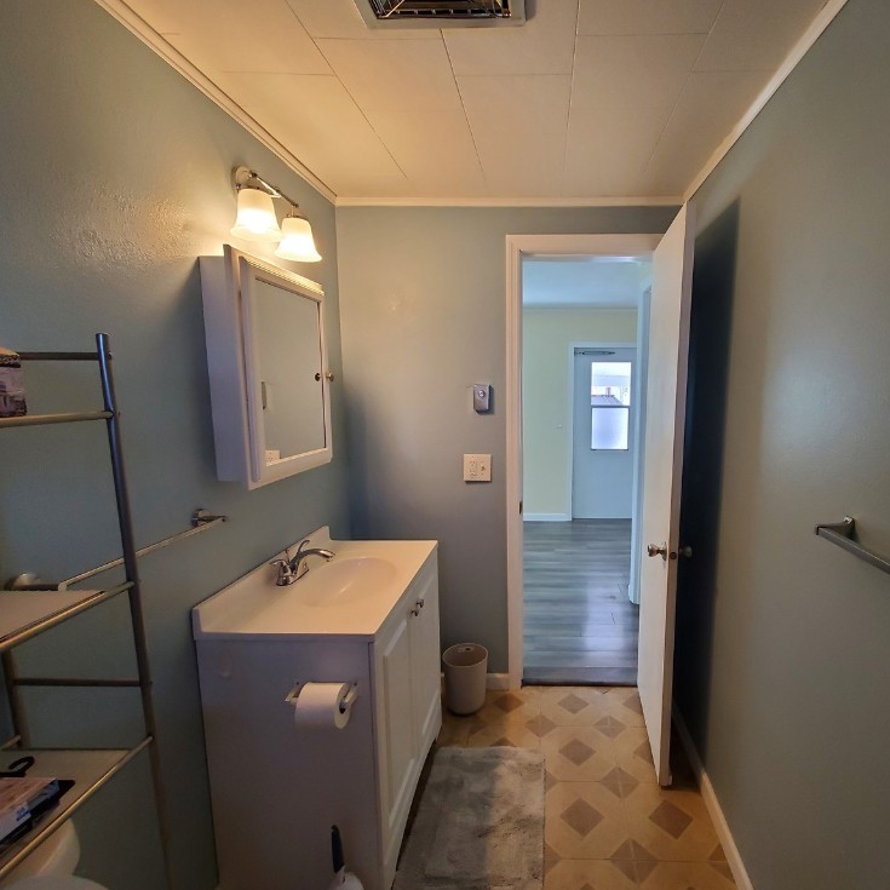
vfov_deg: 87.4
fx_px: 465
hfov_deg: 86.6
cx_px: 523
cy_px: 443
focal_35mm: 16
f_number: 2.2
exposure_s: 1/60
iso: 200
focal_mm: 1.8
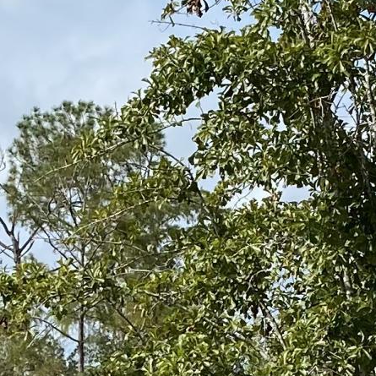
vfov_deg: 10.9
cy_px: 538
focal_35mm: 155
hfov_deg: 11.3
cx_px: 144
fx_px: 1905
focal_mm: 4.25
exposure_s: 1/2967
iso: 32
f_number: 1.8
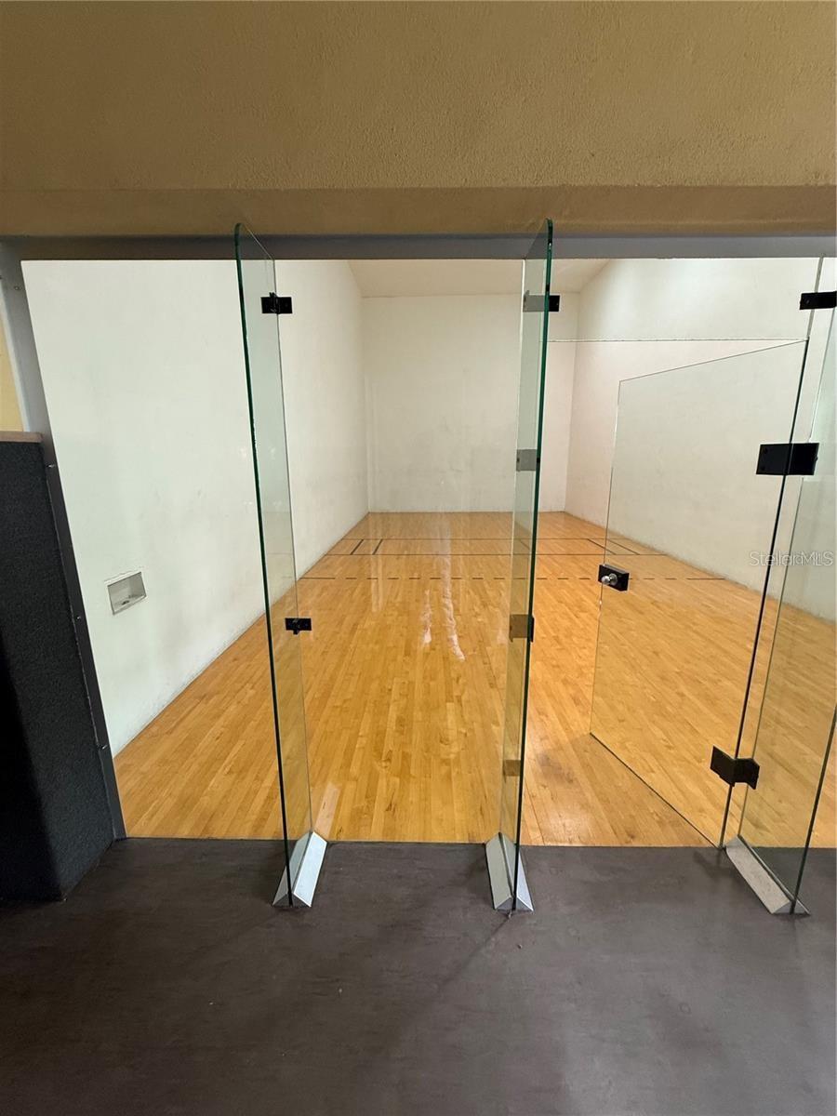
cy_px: 558
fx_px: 451
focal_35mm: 14
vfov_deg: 102.1
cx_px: 418
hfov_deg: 85.7
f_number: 2.2
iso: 250
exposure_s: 1/60
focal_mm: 2.22
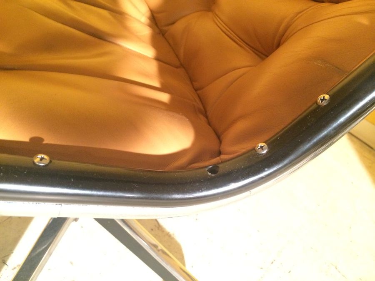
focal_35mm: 30
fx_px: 325
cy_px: 140
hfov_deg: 60.0
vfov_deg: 46.8
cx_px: 188
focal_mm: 4.12
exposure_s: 1/30
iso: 320
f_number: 2.2
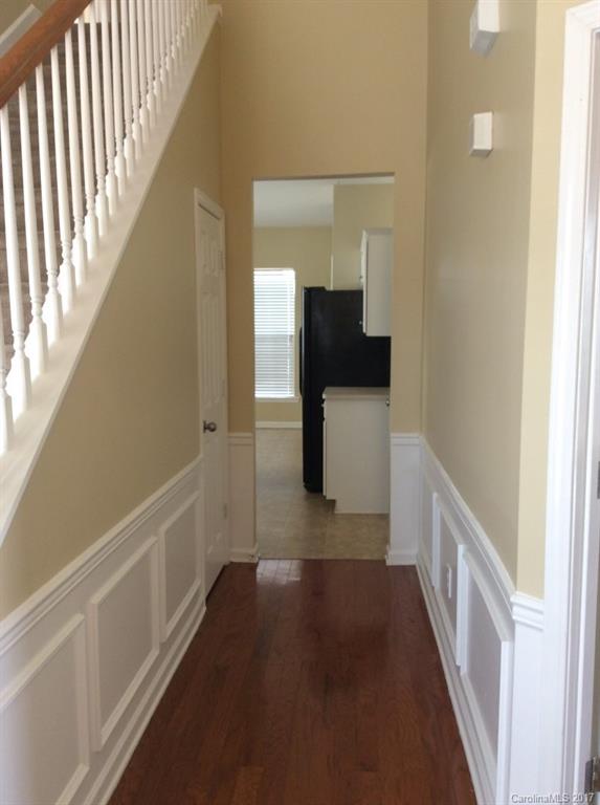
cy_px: 402
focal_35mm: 32
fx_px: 742
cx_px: 300
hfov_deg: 44.0
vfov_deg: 56.9
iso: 40
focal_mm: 3.3
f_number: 2.4
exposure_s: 1/24
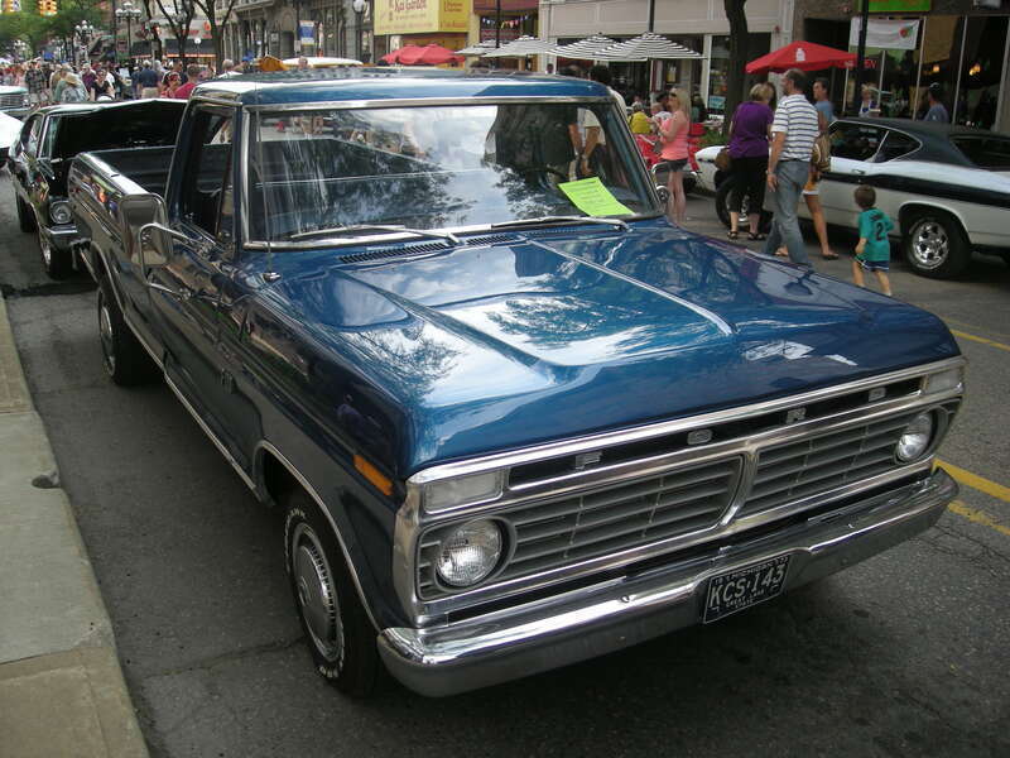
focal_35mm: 35
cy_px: 379
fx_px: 1021
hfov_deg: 52.6
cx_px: 505
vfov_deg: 40.7
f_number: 2.8
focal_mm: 5.7
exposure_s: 1/150
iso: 50
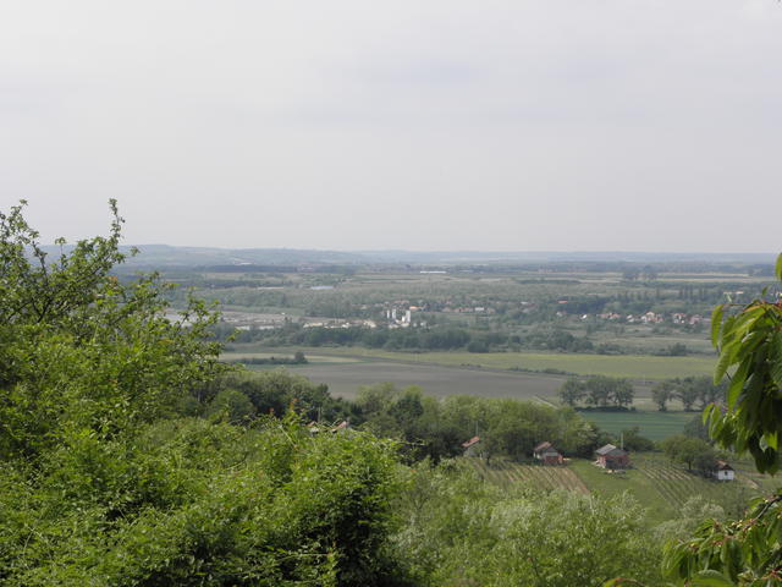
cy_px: 294
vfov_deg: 20.4
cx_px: 391
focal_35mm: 72
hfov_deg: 27.0
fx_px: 1627
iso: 64
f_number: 5.6
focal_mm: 12.97
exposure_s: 1/250
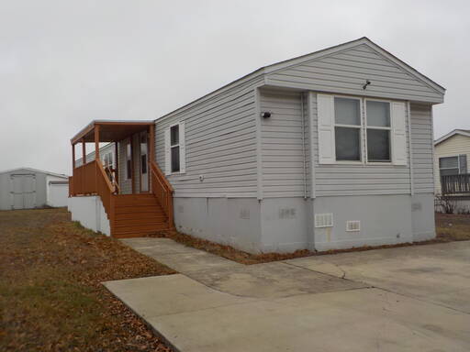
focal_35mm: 30
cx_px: 235
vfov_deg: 46.8
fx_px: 407
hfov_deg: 60.0
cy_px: 176
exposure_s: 1/250
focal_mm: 4.1
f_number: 3.3
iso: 125
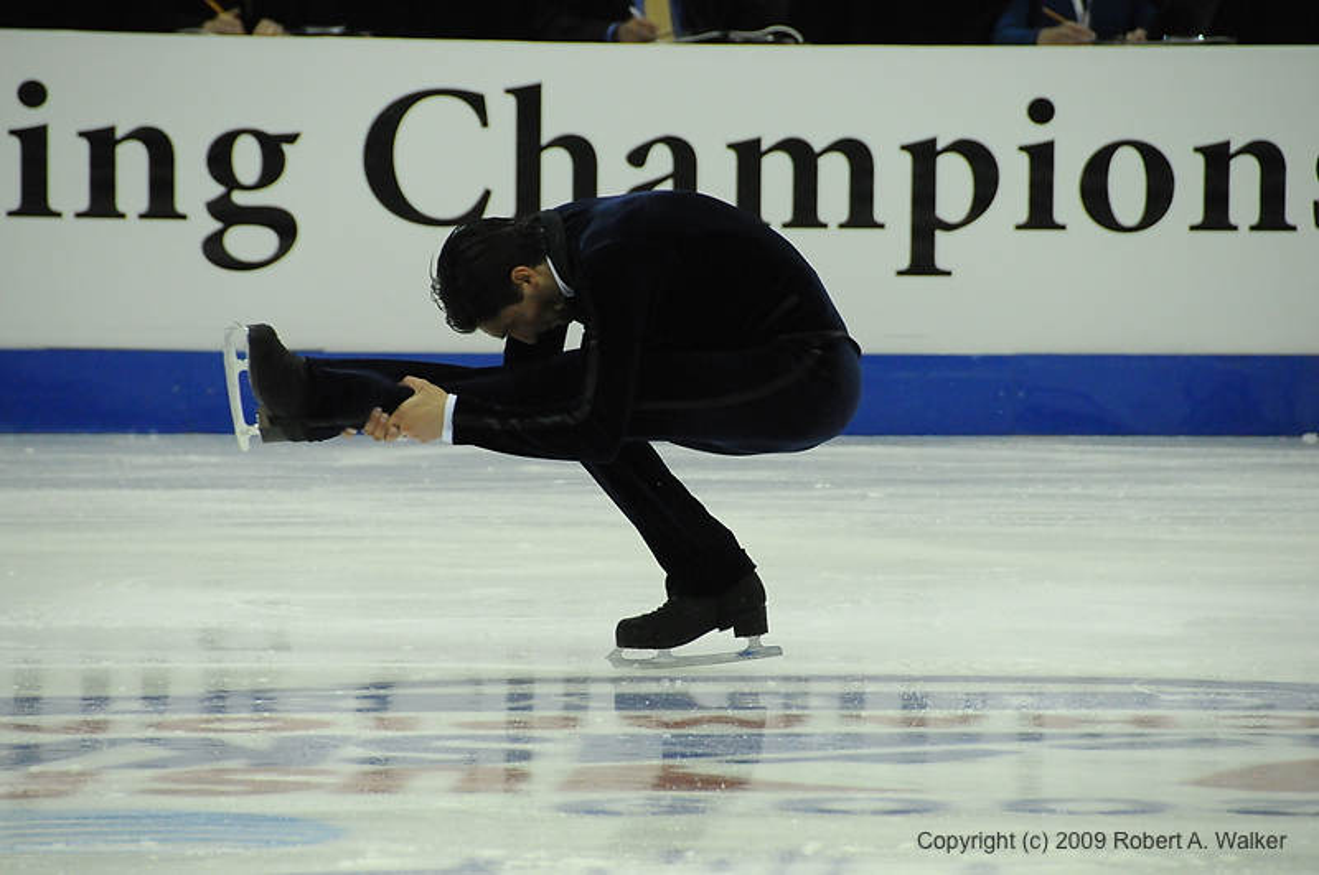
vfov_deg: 4.6
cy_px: 438
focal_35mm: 300
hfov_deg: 6.9
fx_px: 10976
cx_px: 660
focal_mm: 200
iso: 3200
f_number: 5.6
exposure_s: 1/1000
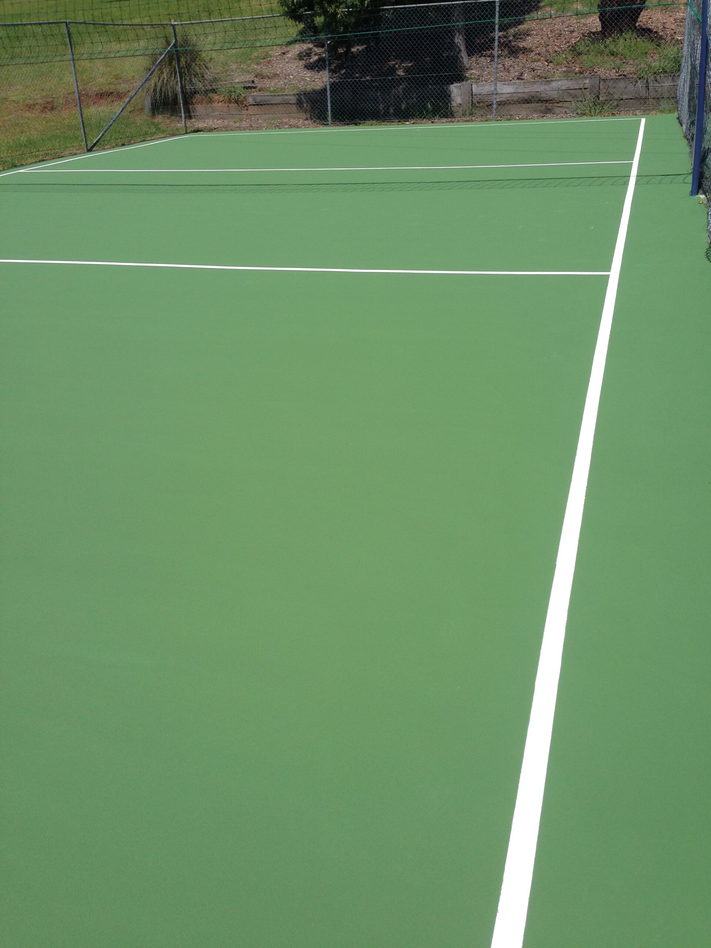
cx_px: 356
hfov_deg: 42.9
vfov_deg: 55.4
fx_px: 904
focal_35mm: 33
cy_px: 474
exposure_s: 1/1938
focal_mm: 4.12
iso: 50
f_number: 2.4
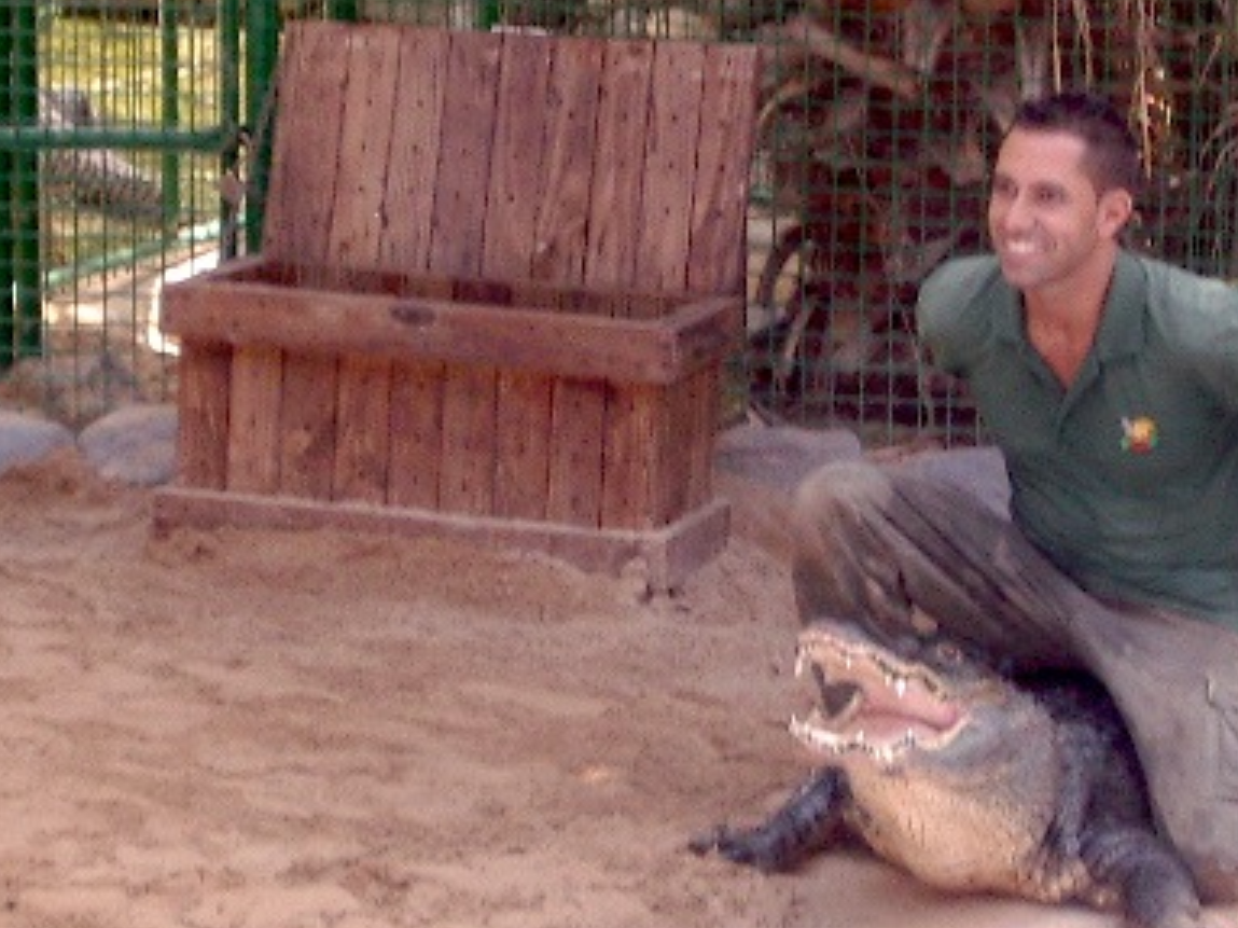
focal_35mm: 167
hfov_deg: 11.8
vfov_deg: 8.9
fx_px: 5971
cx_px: 853
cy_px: 291
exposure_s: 1/100
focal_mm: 15.2
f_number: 4.6
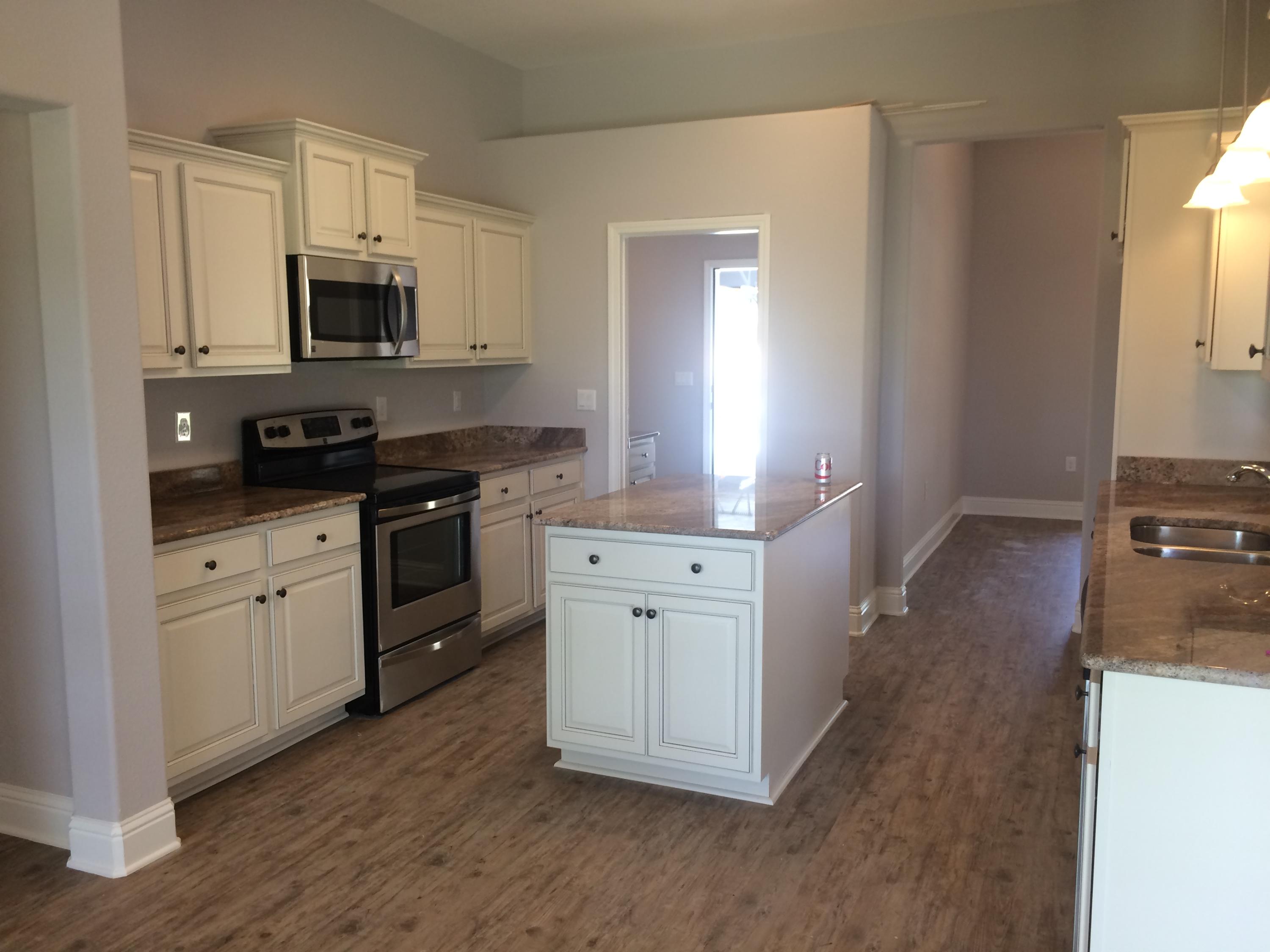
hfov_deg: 61.7
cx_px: 635
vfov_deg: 48.2
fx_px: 1064
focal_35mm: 29
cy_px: 476
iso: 40
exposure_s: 1/30
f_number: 2.2
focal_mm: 4.15
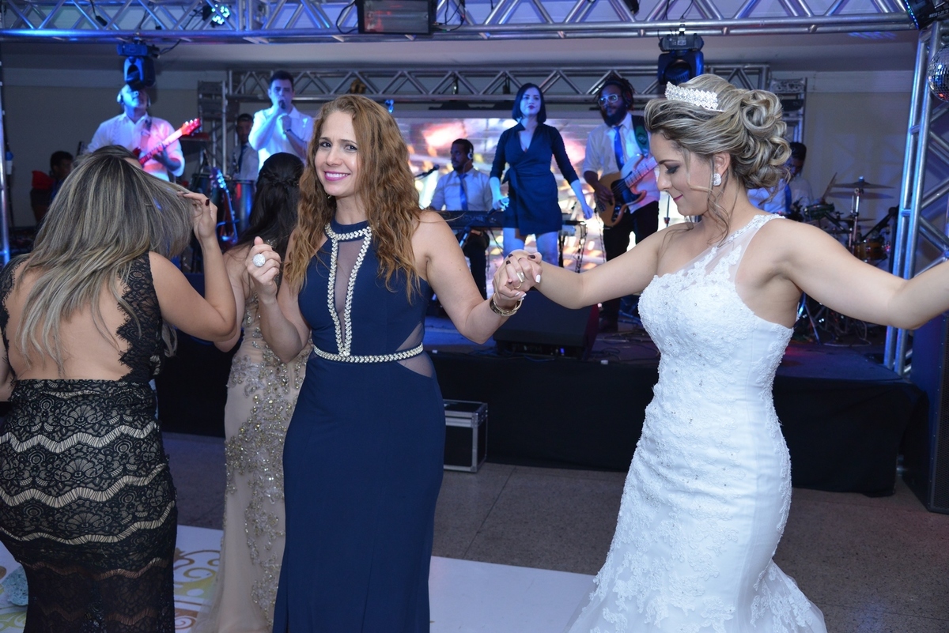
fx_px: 844
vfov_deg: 41.1
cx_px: 474
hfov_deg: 58.7
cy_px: 316
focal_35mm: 32
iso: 2200
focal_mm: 32
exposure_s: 1/125
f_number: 4.5
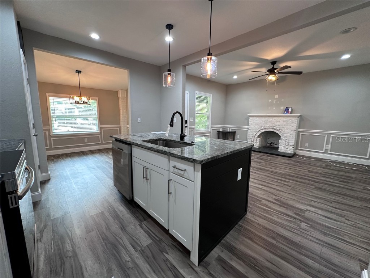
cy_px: 139
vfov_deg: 85.7
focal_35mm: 14
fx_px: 150
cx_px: 185
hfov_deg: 102.1
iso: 200
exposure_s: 1/60
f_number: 2.2
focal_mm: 2.22
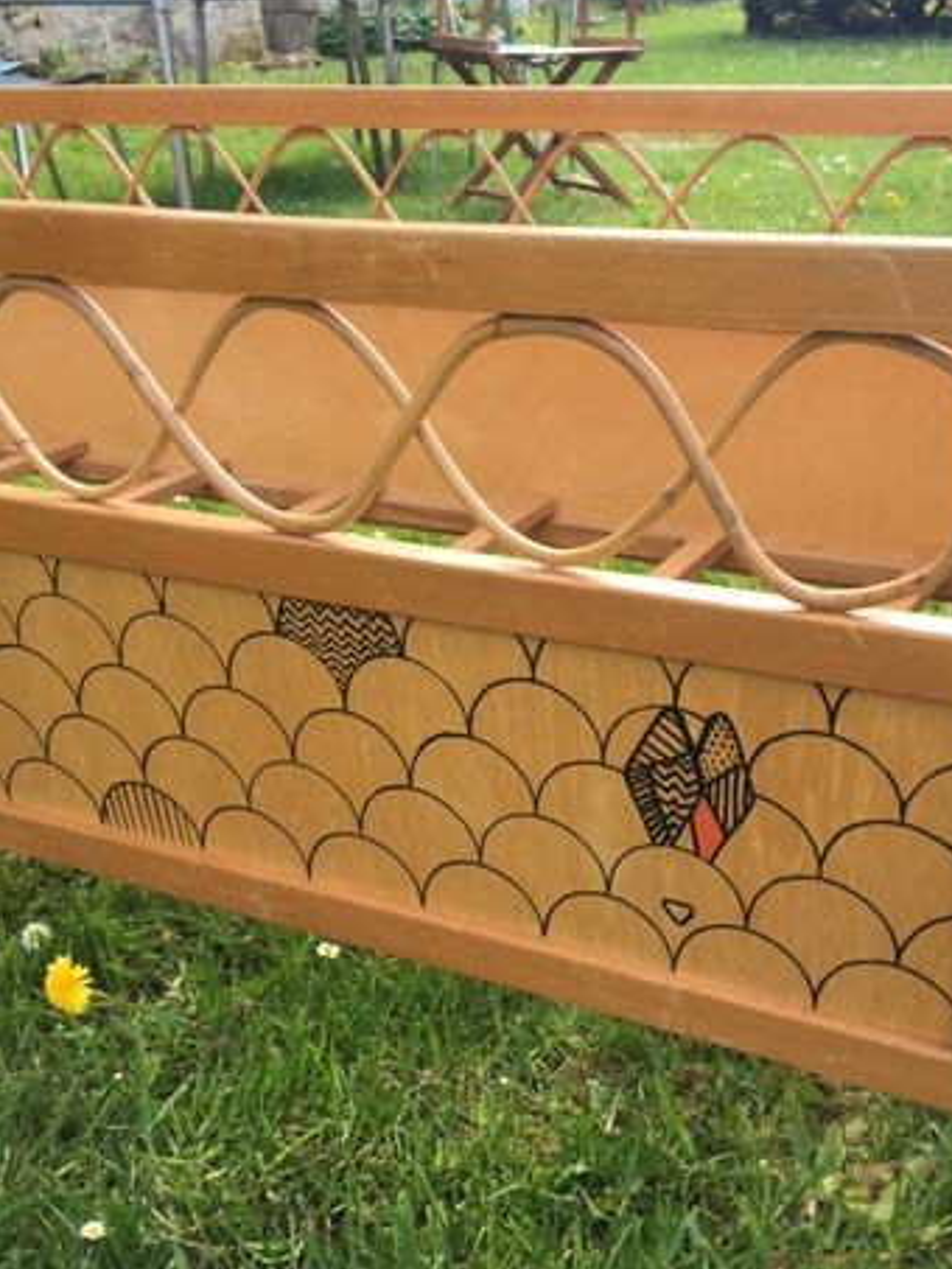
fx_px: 1503
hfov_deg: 34.7
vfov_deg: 45.7
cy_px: 689
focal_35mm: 41
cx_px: 666
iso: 25
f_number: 2.2
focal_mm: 4.15
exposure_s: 1/286
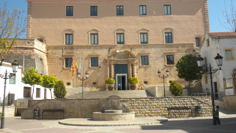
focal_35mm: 41
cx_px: 117
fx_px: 257
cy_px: 57
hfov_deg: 49.4
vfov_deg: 29.0
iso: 64
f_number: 10
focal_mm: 6.6
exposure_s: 1/82.8
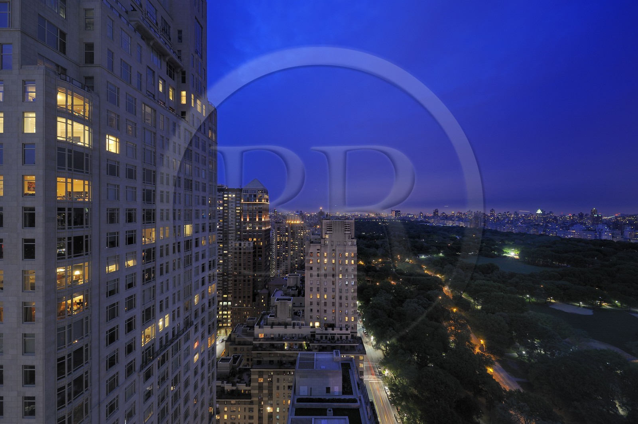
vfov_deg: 81.1
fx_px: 248
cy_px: 212
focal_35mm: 14
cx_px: 319
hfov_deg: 104.3
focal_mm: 14
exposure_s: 6
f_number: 5
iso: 200
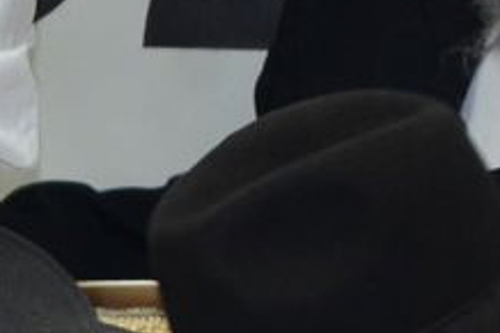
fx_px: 12808
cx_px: 234
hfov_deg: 2.2
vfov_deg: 1.5
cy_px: 590
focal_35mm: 923
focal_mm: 105
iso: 1000
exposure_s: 1/100
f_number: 5.6
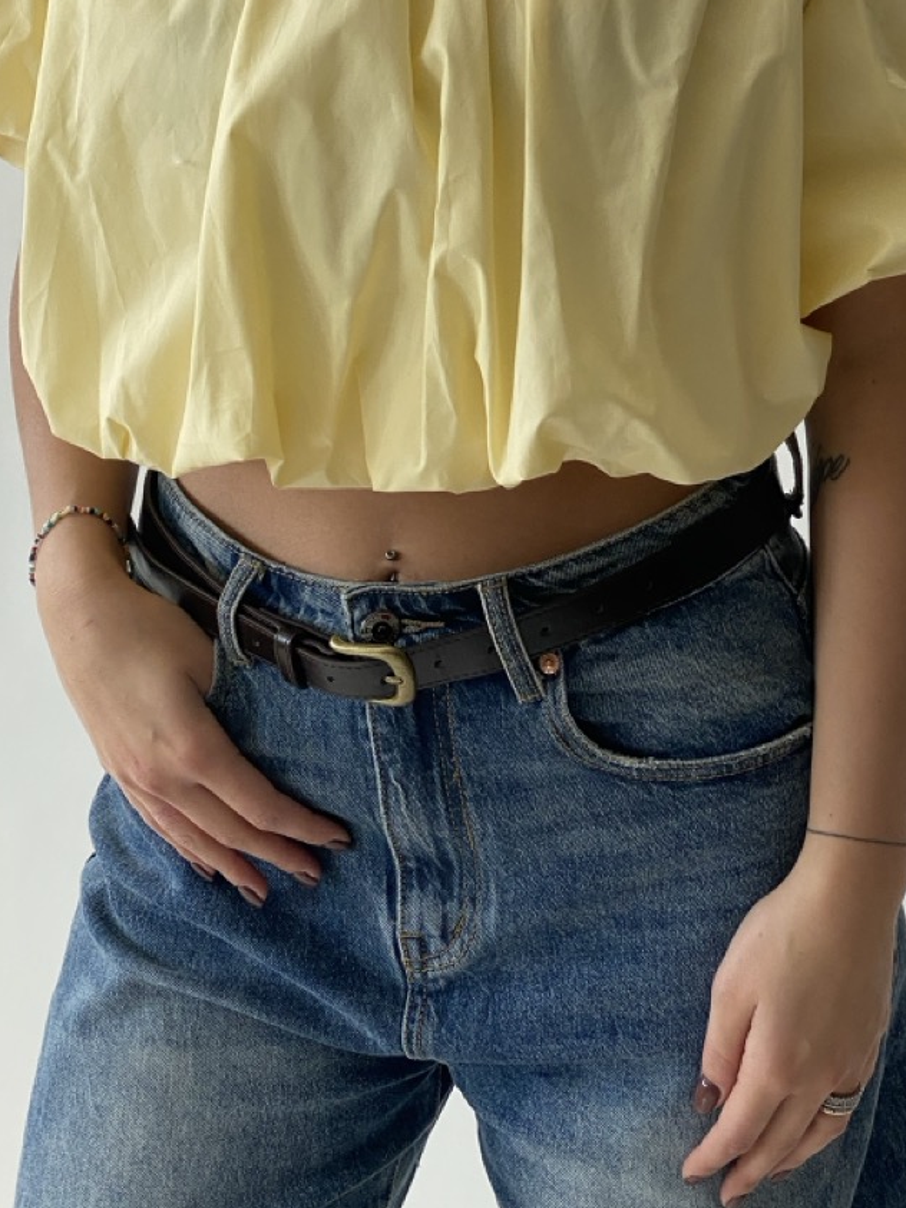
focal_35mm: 79
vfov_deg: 24.5
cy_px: 344
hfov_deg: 18.6
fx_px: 2758
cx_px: 542
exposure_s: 1/122
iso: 50
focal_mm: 6
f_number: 2
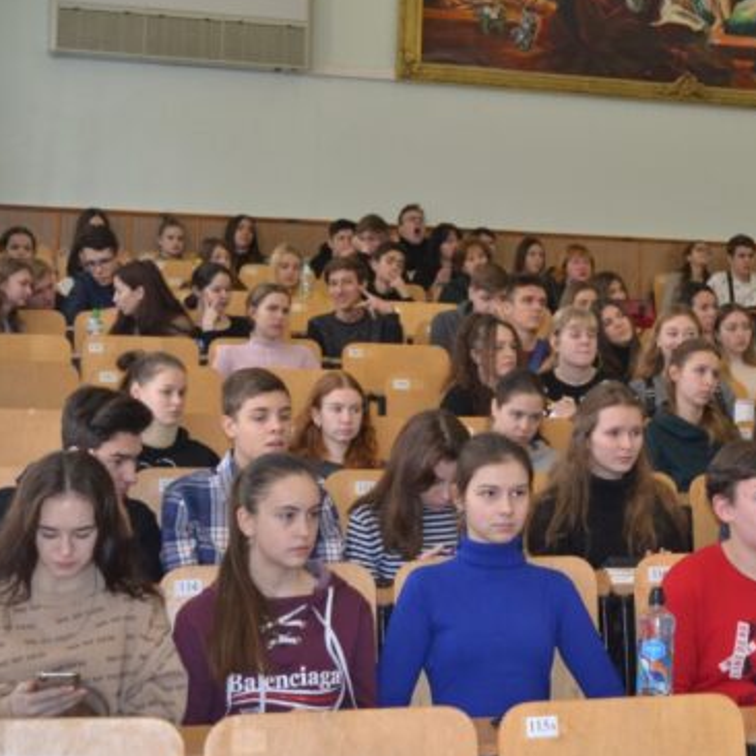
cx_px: 599
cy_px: 335
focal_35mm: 68
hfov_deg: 25.0
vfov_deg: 25.3
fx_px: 1680
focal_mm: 30
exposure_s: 1/30
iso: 800
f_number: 4.5
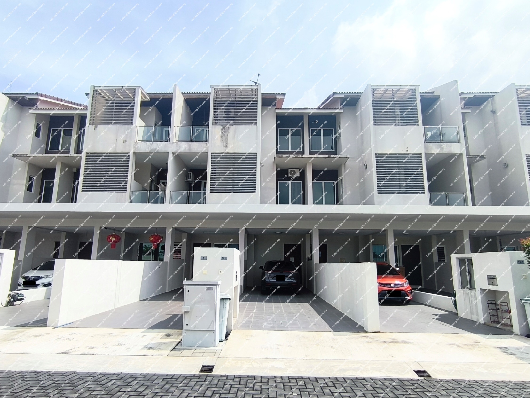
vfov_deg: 81.7
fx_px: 230
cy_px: 199
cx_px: 265
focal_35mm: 15
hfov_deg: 98.2
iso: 50
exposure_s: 1/3565
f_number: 2.2
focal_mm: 1.65
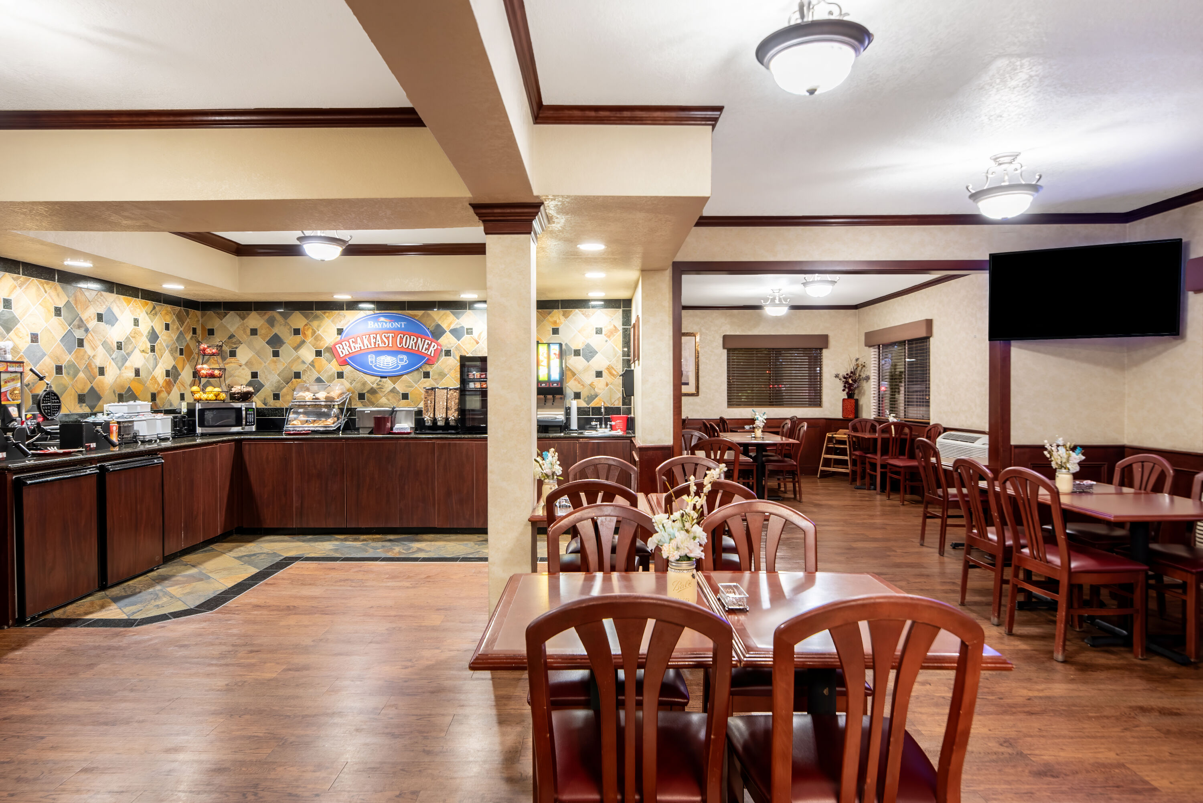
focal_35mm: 19
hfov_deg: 86.9
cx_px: 602
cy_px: 402
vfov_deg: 64.6
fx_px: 635
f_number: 7.1
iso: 200
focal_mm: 19
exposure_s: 1/5
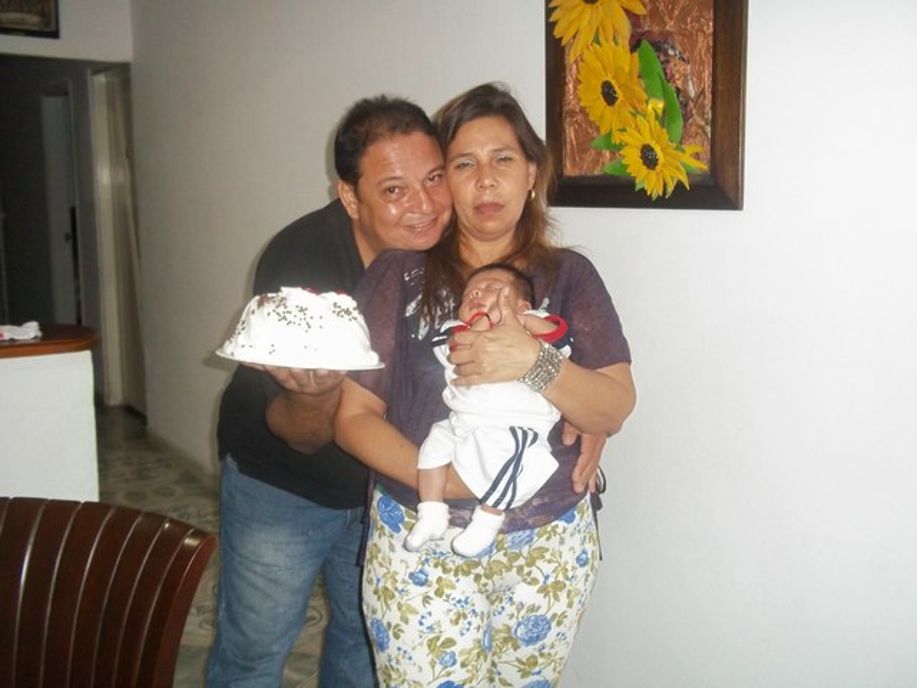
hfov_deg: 51.4
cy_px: 344
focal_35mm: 36
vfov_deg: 39.7
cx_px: 458
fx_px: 954
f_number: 3.1
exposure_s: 1/30
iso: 250
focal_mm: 6.5
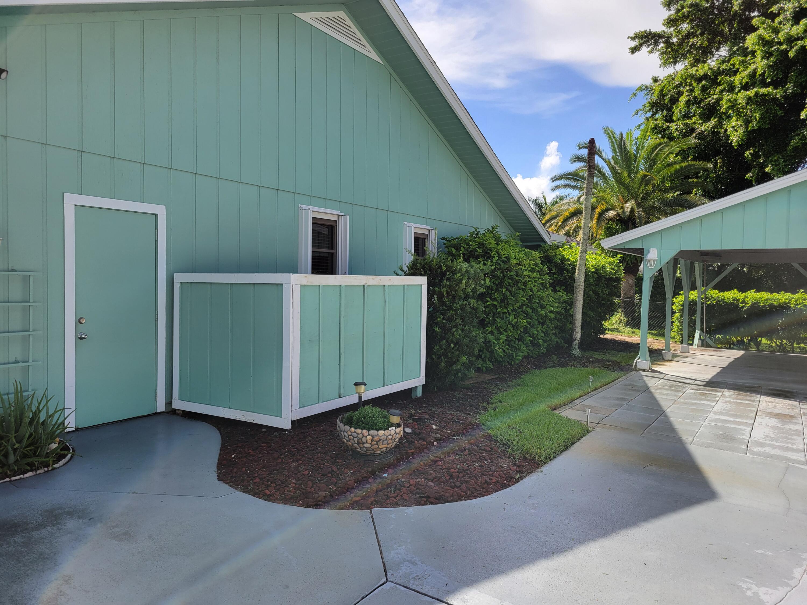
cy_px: 302
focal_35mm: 26
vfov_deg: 53.1
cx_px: 404
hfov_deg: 67.3
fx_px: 606
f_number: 1.8
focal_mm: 5.4
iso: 40
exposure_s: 1/1794
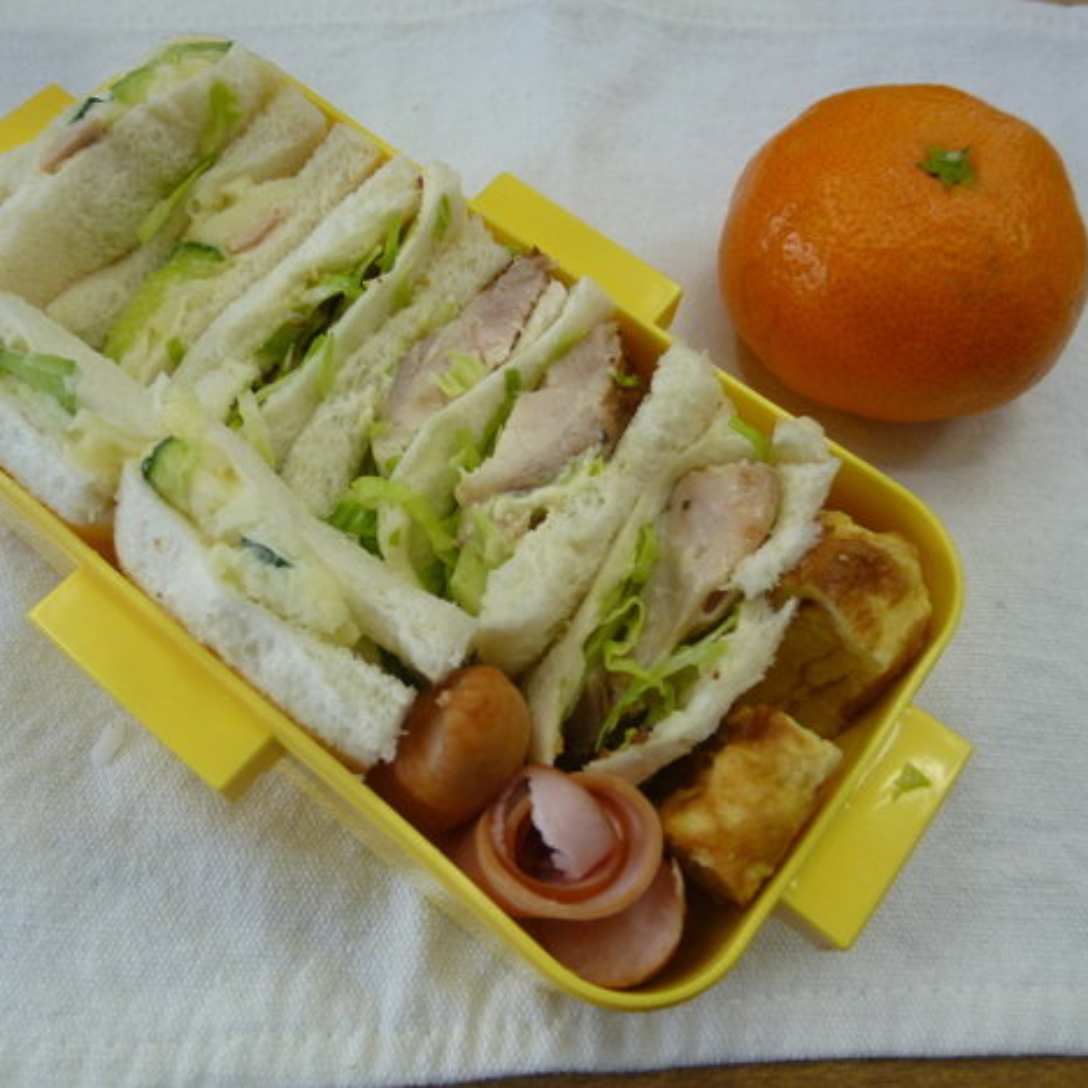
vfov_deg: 55.6
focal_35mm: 29
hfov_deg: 55.5
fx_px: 1031
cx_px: 486
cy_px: 532
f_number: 2.2
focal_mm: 4.3
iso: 100
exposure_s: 1/60
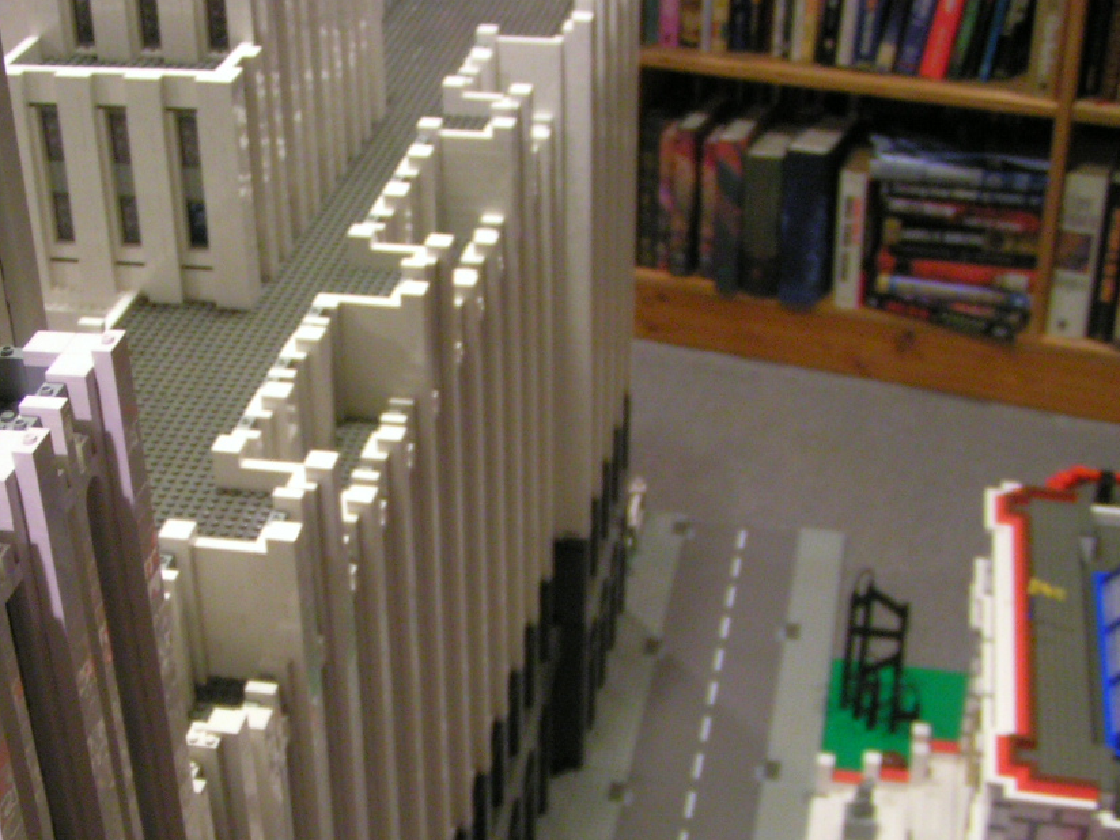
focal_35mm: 59
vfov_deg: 24.8
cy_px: 477
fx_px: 1909
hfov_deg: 32.2
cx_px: 314
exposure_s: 1/10
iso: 200
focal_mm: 5.8
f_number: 2.8
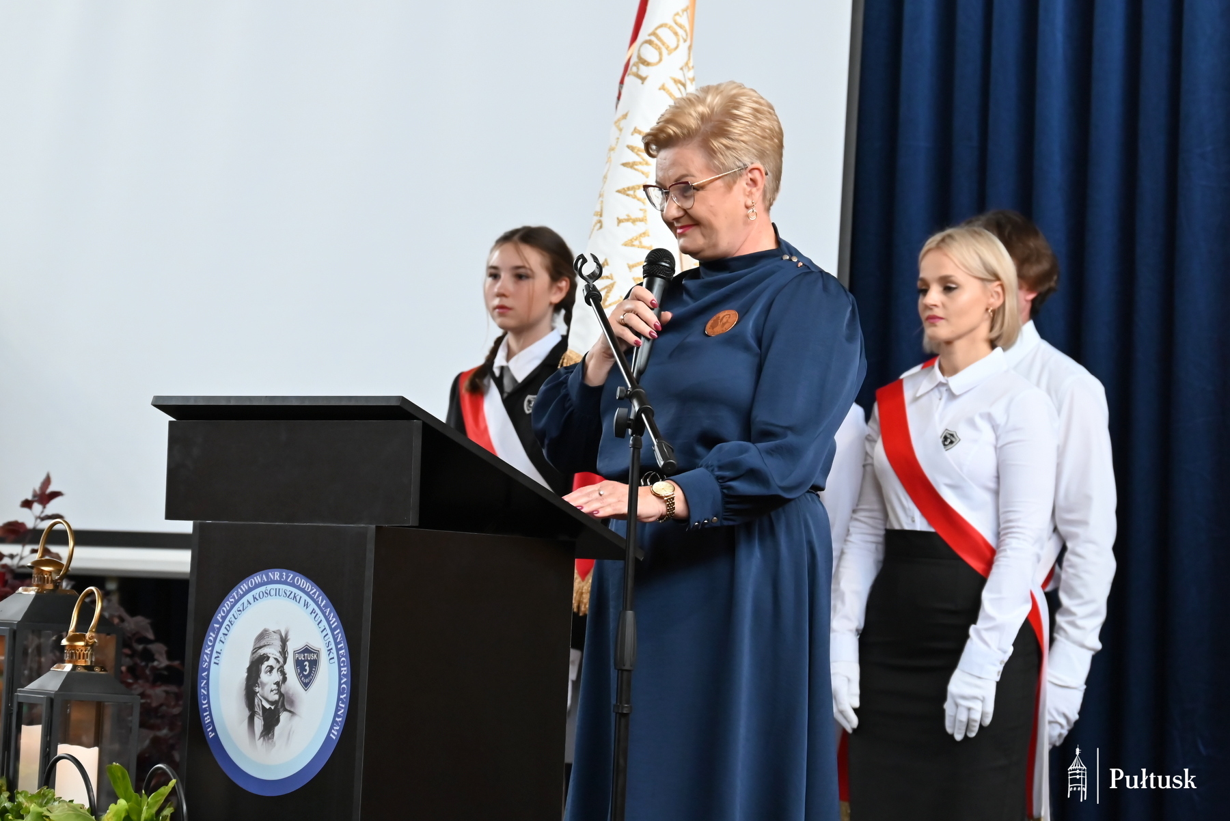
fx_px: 3384
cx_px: 615
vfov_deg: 13.8
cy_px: 410
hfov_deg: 20.6
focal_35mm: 99
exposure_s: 1/125
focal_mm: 99
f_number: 6.3
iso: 2200
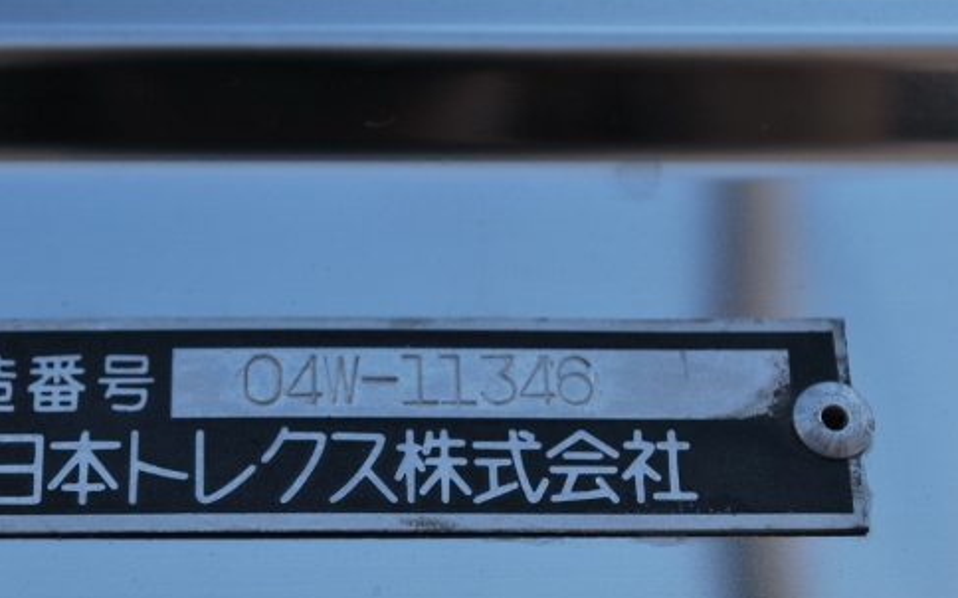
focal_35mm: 85
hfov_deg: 24.3
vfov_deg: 15.3
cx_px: 346
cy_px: 402
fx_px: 2218
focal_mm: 42
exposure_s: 1/200
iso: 100
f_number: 7.1
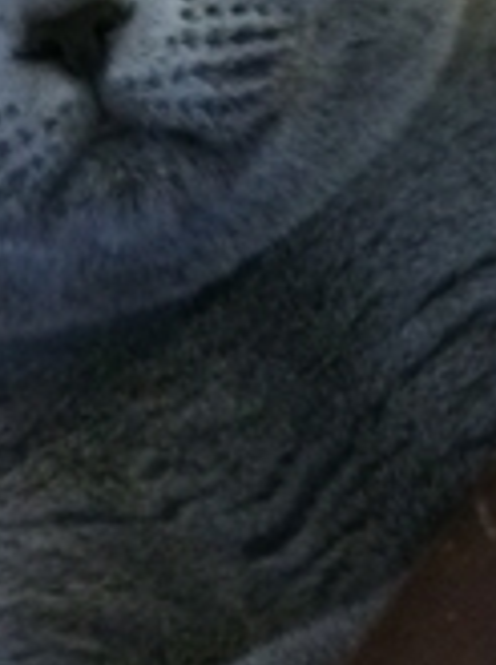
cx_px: 202
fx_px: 2704
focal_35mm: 141
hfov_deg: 10.5
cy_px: 568
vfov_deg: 13.9
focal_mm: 4.15
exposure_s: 1/15
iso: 400
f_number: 2.2
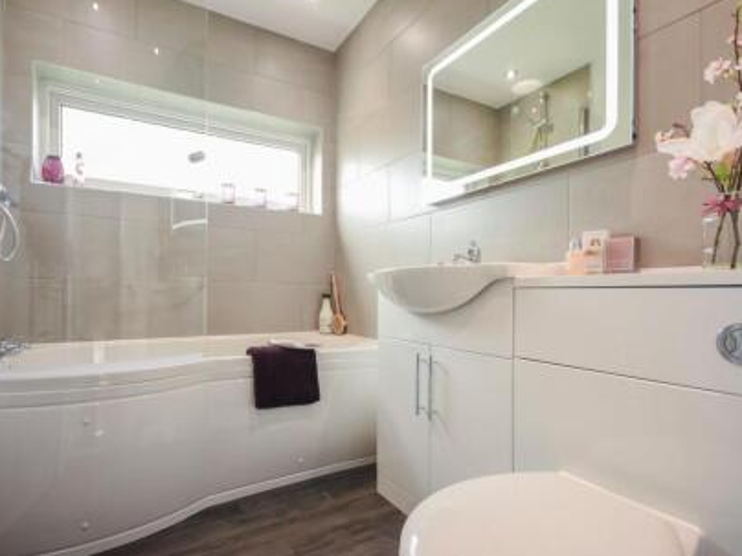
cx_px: 331
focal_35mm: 17
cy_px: 272
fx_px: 364
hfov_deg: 90.7
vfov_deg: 74.7
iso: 800
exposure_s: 1/125
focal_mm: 10
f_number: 4
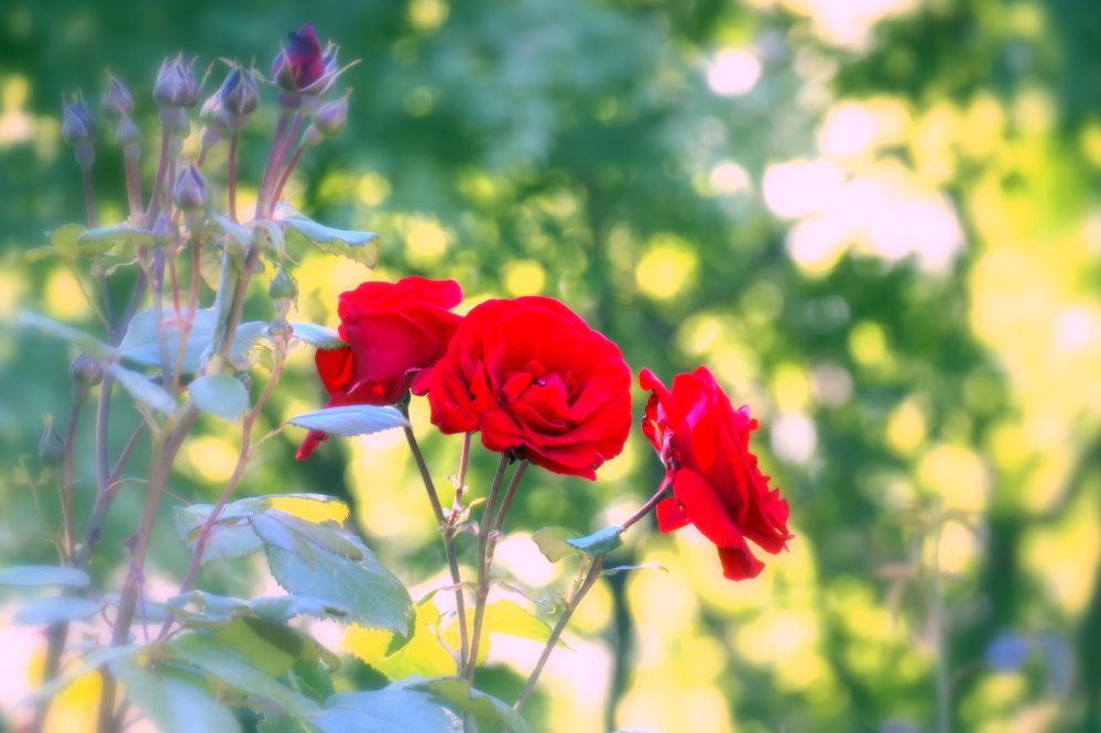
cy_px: 359
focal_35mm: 296
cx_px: 547
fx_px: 9049
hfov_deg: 7.0
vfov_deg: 4.6
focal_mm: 192.9
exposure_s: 1/50
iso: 200
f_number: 6.4
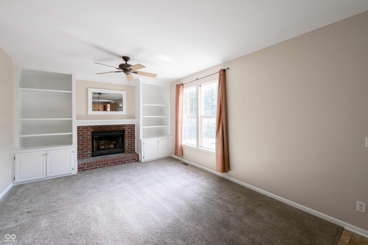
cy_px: 122
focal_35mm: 15
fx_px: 153
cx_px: 184
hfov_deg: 100.4
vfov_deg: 77.3
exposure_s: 1/160
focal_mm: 15
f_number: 8
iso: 500
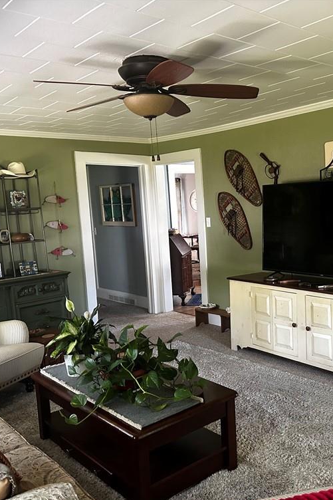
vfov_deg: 55.8
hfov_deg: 38.2
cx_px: 235
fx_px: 472
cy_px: 253
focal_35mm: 34
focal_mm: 6.86
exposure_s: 1/60
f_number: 1.78
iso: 500
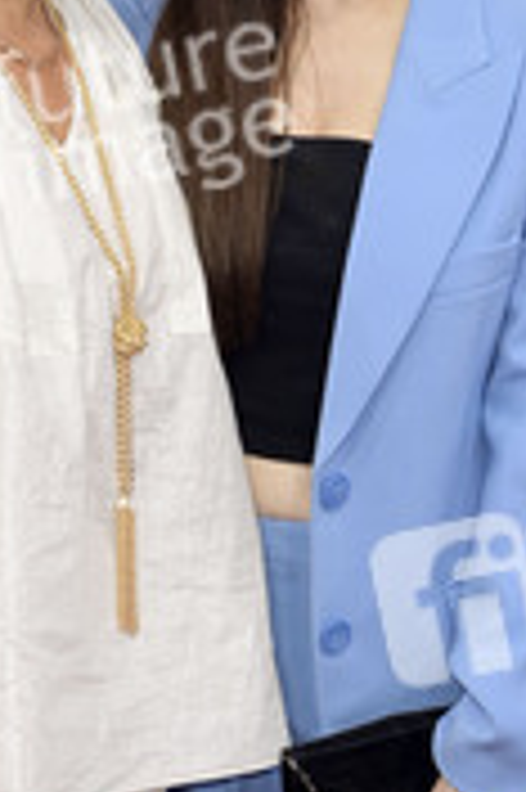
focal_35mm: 141
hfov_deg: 9.7
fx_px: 3096
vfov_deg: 14.6
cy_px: 356
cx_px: 193
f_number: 7.1
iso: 640
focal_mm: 62
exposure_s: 1/125
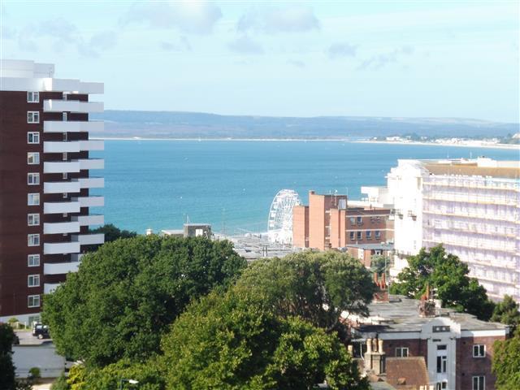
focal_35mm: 115
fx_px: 1728
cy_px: 195
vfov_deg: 12.9
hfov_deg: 17.1
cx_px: 260
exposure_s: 1/320
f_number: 5.3
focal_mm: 20.6
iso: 100
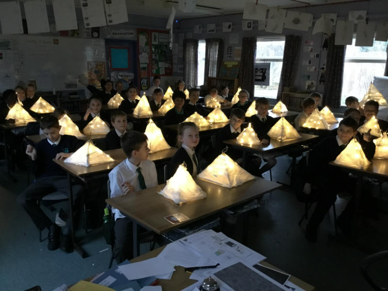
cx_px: 194
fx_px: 347
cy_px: 146
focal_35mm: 31
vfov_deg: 45.4
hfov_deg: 58.4
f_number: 2.4
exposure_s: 1/17
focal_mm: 3.3
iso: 500
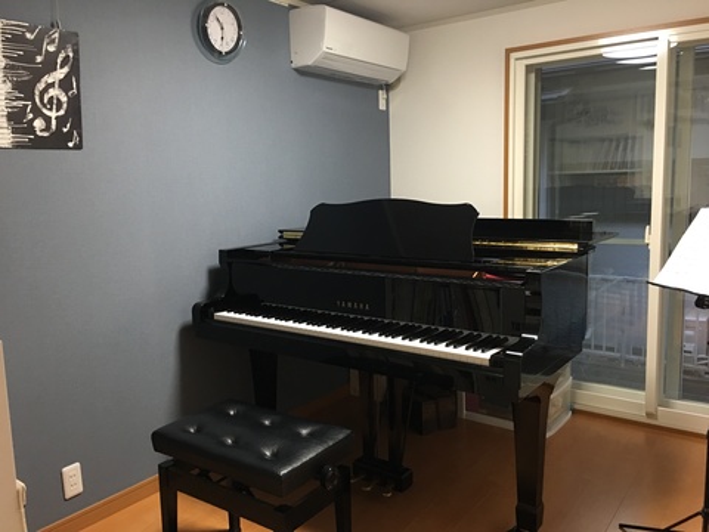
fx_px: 594
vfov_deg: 48.2
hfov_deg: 61.7
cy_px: 266
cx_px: 354
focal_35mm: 29
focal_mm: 4.15
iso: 100
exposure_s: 1/10
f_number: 2.2
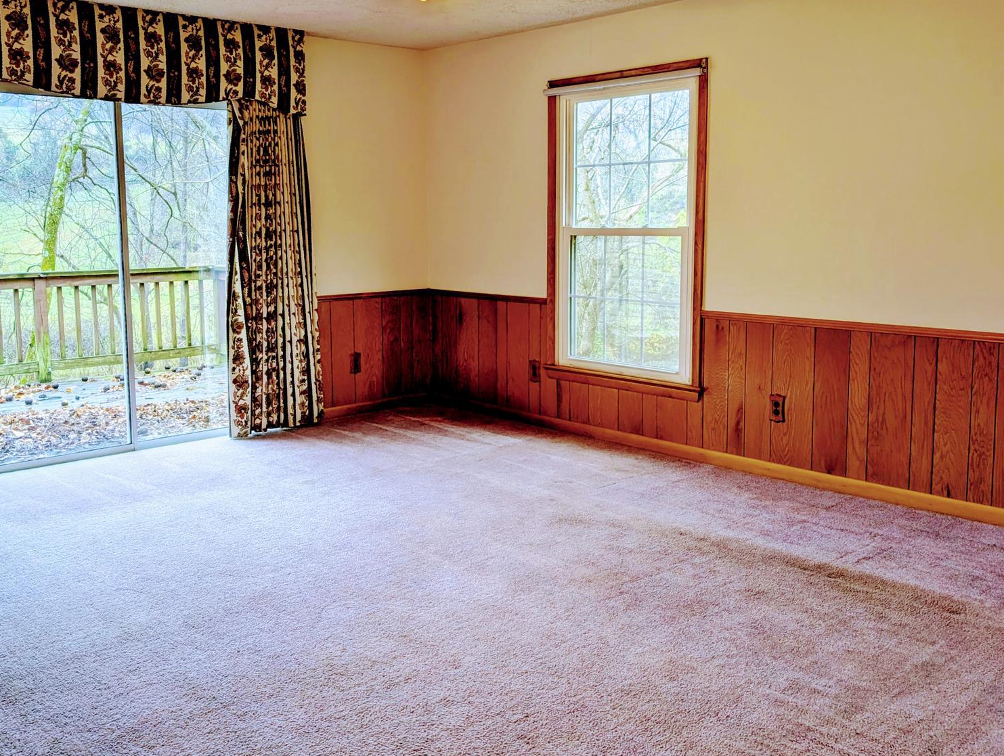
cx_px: 492
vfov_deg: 42.9
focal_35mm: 33
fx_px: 959
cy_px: 316
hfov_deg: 55.3
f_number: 1.68
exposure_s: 1/120
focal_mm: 6.9
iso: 31
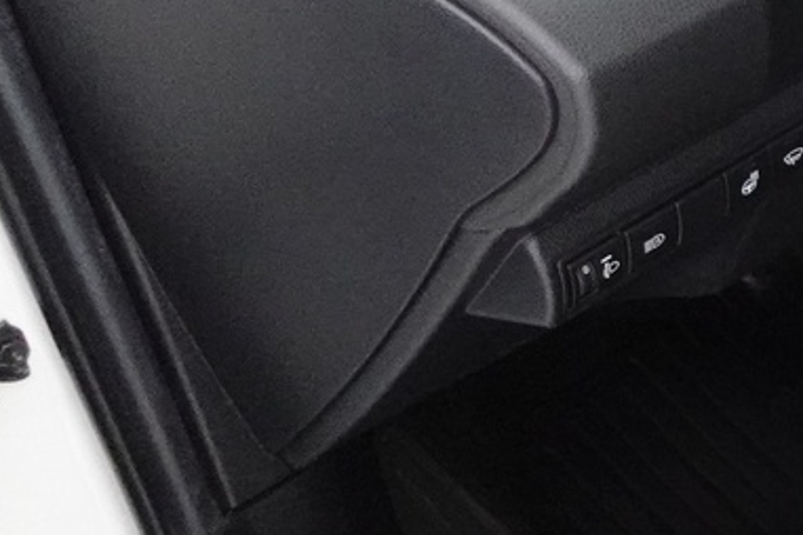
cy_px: 145
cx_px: 1680
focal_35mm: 102
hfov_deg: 15.4
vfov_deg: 13.4
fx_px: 2275
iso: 3200
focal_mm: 9.4
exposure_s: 1/60
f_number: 1.8
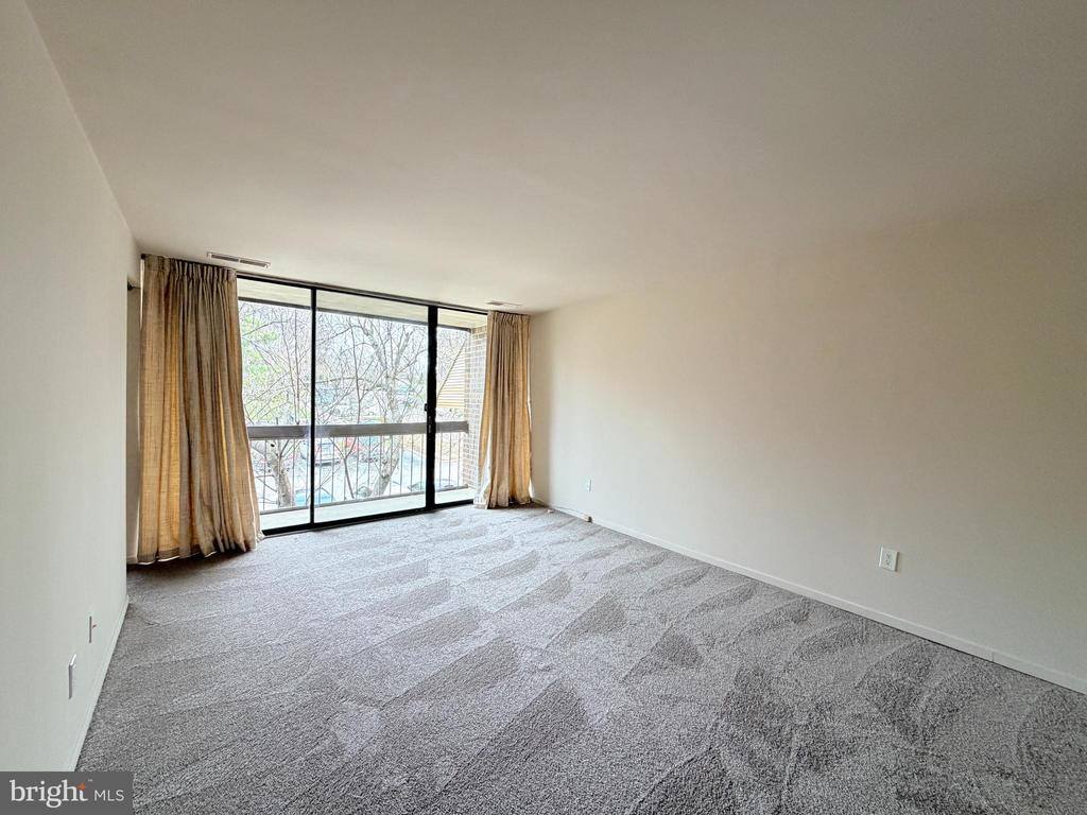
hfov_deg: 102.1
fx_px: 440
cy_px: 408
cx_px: 544
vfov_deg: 85.7
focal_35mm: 14
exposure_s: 1/121
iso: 250
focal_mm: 2.22
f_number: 2.2
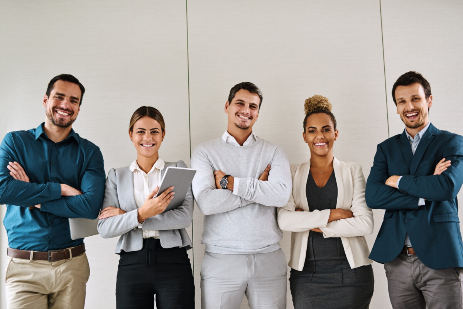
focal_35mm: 50
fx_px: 643
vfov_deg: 27.0
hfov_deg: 39.6
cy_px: 154
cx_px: 232
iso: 200
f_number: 1.8
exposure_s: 1/160
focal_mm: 50
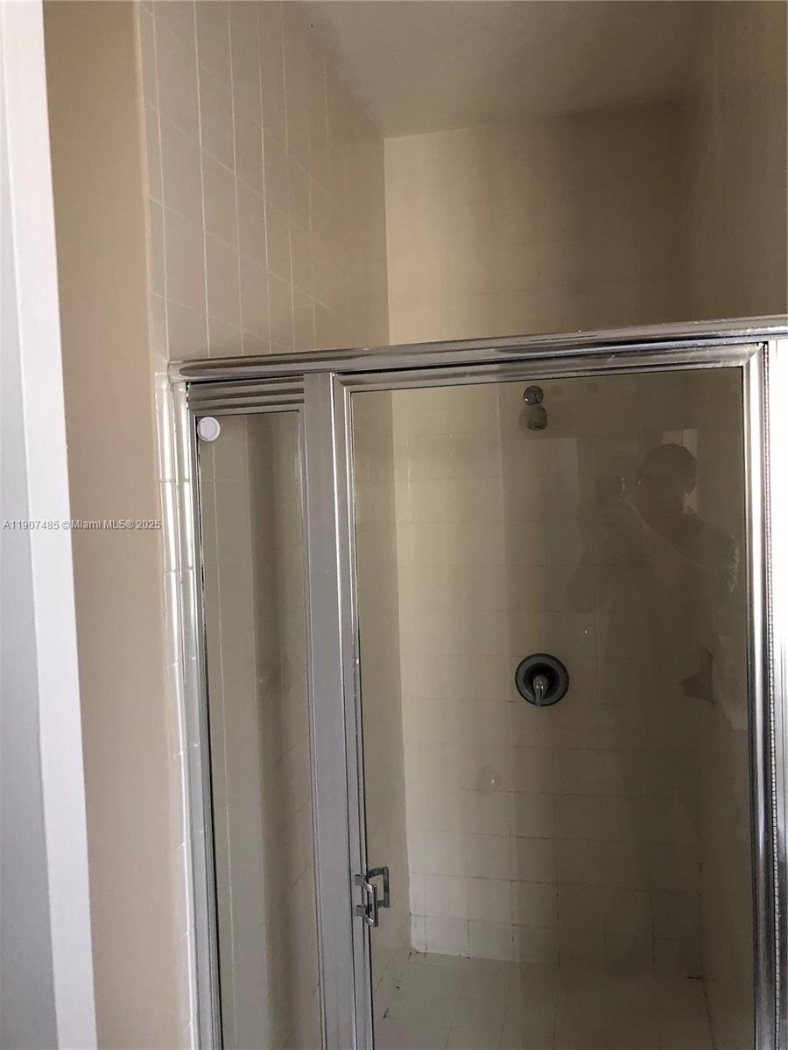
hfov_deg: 49.7
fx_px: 850
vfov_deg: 63.4
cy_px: 525
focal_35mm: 28
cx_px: 394
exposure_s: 1/15
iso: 80
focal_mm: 3.99
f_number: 1.8
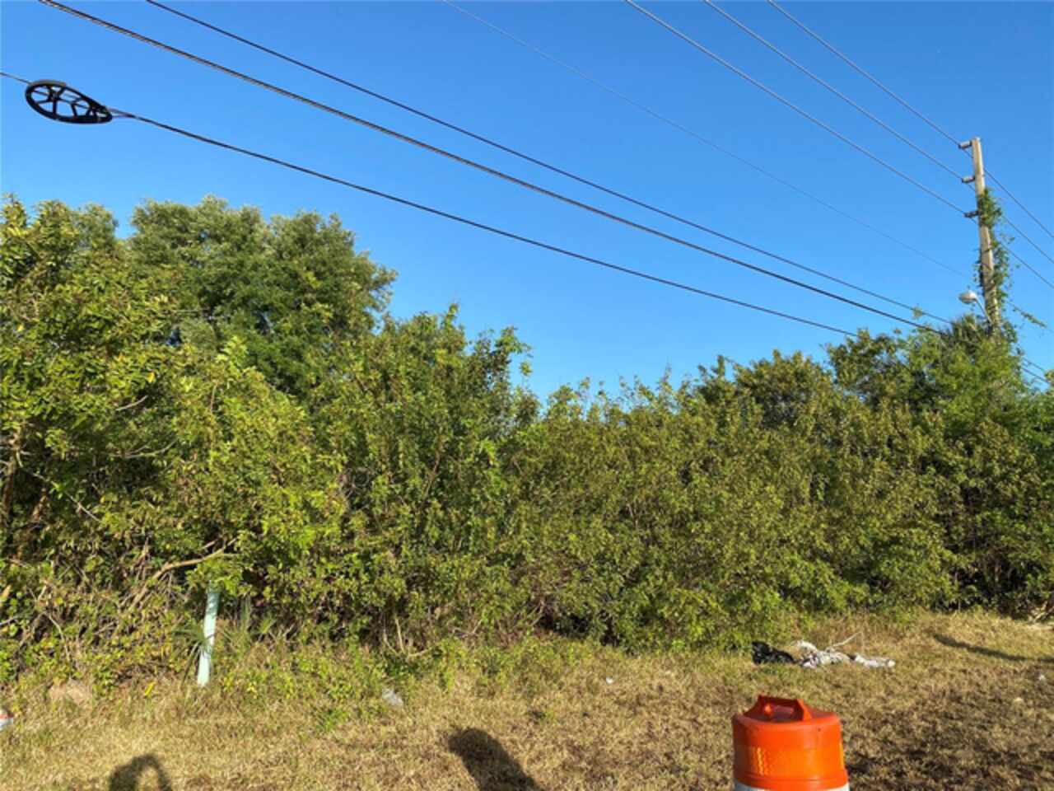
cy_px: 396
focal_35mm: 26
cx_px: 527
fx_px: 792
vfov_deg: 53.1
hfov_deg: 67.3
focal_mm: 4.25
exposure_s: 1/1504
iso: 32
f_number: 1.8
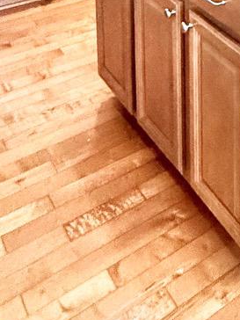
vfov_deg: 25.0
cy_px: -160
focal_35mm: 59
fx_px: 545
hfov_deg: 22.0
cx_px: 324
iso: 250
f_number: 2.2
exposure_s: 1/120
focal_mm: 2.22
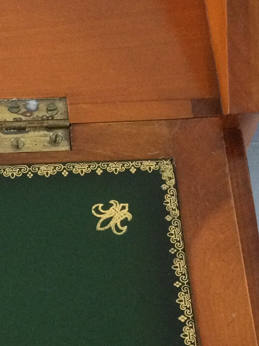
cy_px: 251
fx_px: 968
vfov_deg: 20.1
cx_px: 1
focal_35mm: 97
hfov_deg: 15.0
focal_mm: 3.3
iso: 250
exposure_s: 1/33
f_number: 2.4
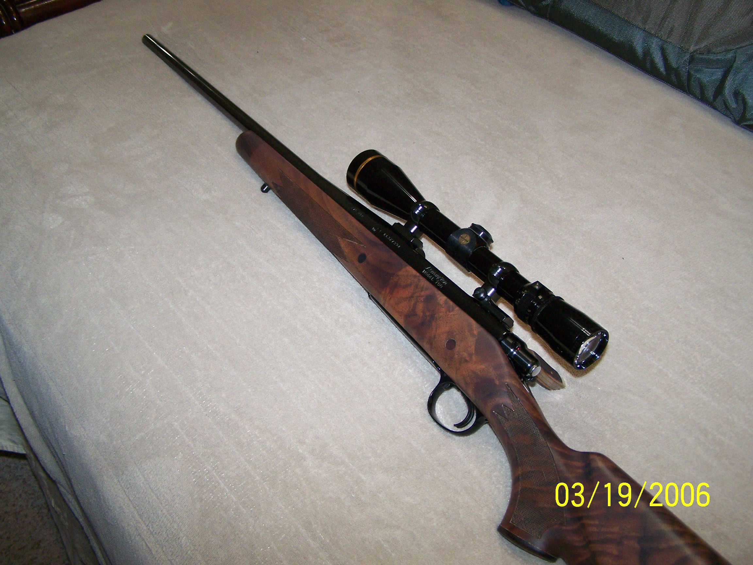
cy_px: 282
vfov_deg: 37.7
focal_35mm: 38
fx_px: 827
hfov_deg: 49.0
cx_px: 376
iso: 200
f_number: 2.8
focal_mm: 6.3
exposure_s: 1/60
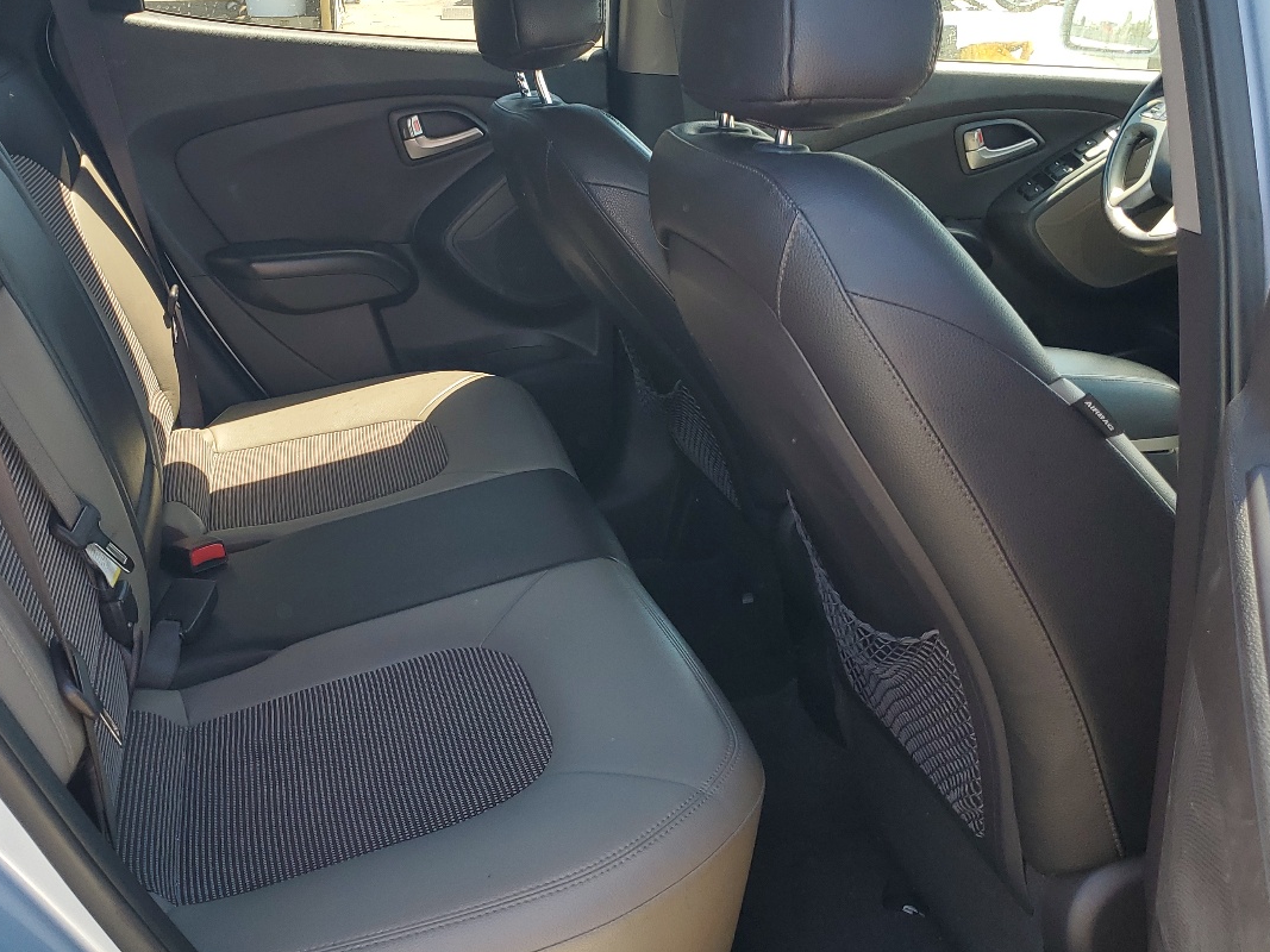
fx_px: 1431
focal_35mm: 39
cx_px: 503
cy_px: 363
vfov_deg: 36.6
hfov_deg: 47.6
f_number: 1.5
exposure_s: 1/222
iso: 50
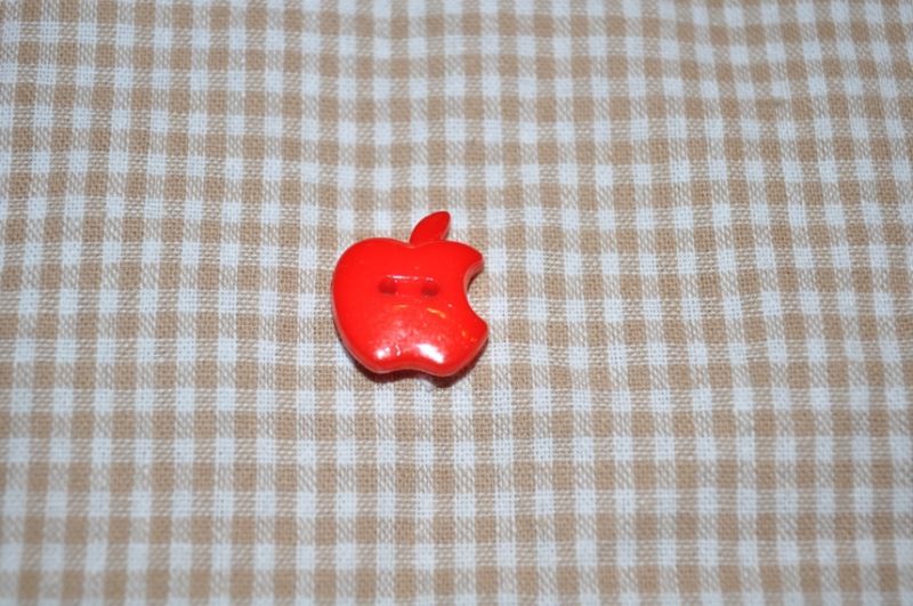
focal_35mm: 57
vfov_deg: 23.7
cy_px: 303
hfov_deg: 35.1
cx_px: 456
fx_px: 1444
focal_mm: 38
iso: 200
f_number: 5
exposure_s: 1/60
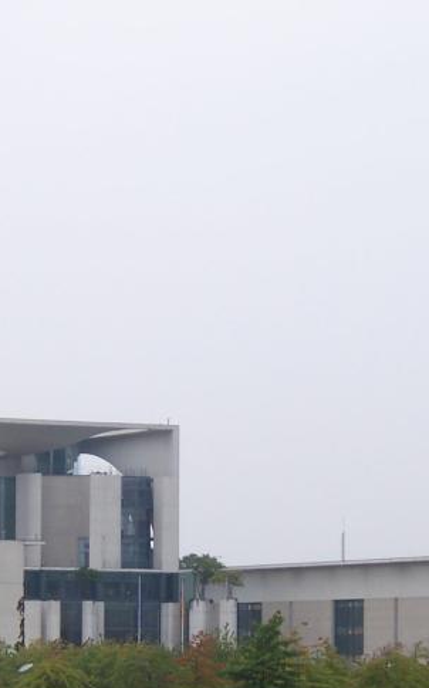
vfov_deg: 11.4
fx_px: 3446
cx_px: 158
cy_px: 499
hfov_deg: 7.1
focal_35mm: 184
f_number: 4.8
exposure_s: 1/60
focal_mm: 13.5
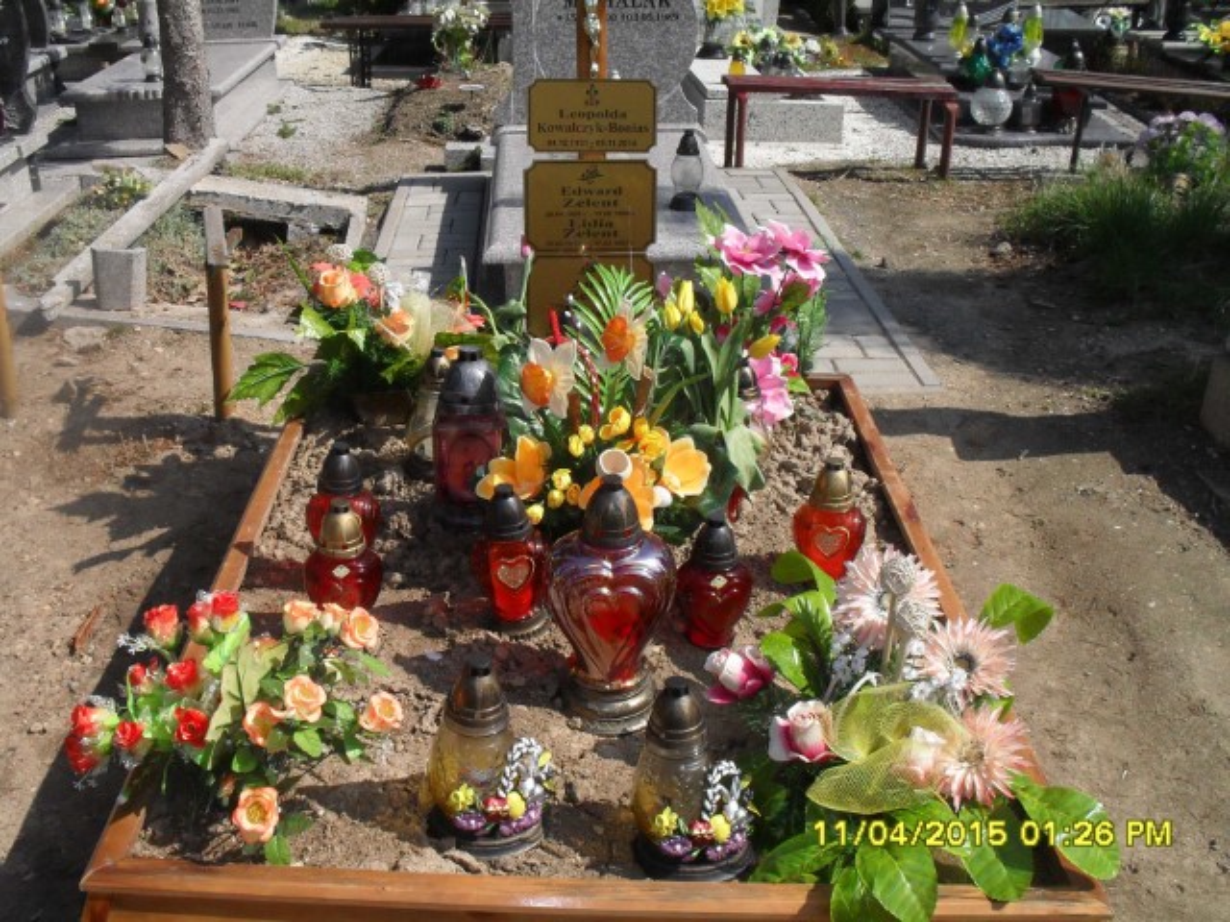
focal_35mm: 35
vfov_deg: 40.7
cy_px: 461
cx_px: 615
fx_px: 1244
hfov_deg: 52.6
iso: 200
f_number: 8.4
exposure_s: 1/500
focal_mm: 6.3
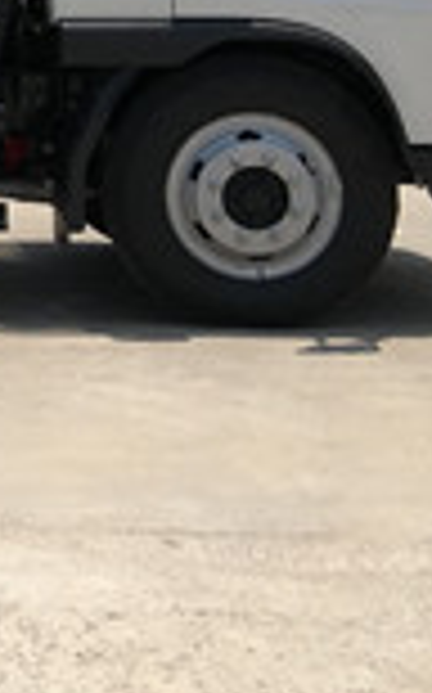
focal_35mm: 142
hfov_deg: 8.3
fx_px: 2680
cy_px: -130
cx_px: -666
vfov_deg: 14.3
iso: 25
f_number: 2.2
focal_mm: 4.15
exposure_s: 1/2404
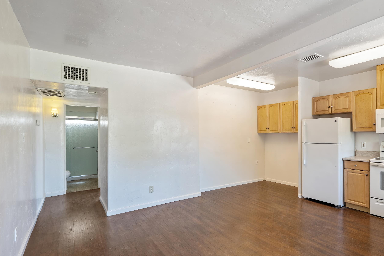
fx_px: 203
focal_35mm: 19
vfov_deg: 64.5
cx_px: 224
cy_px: 131
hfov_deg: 86.1
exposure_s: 1/6
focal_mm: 16
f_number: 9
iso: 800
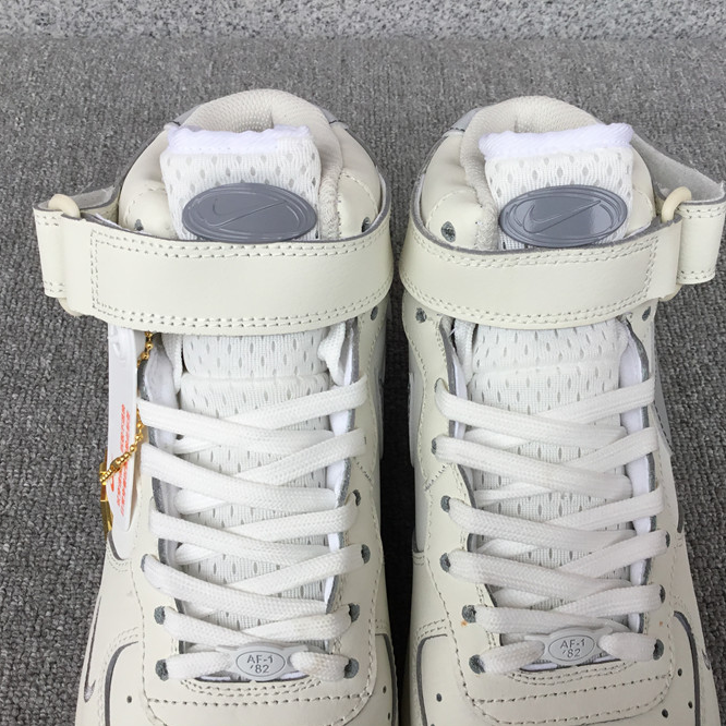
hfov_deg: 44.8
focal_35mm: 37
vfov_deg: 44.9
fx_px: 878
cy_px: 359
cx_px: 415
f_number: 2.4
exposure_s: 1/264
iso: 25
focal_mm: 3.3
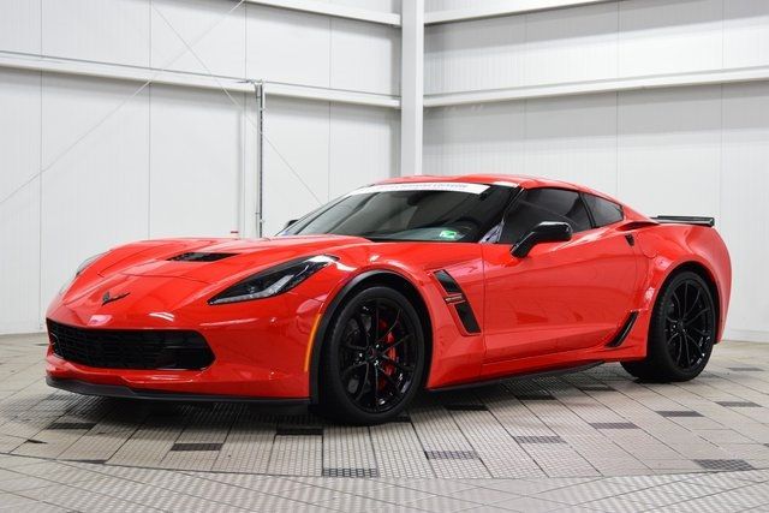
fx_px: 1410
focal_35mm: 66
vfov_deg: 20.6
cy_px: 256
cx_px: 384
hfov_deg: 30.5
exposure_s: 1/60
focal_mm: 44
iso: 1600
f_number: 5.6
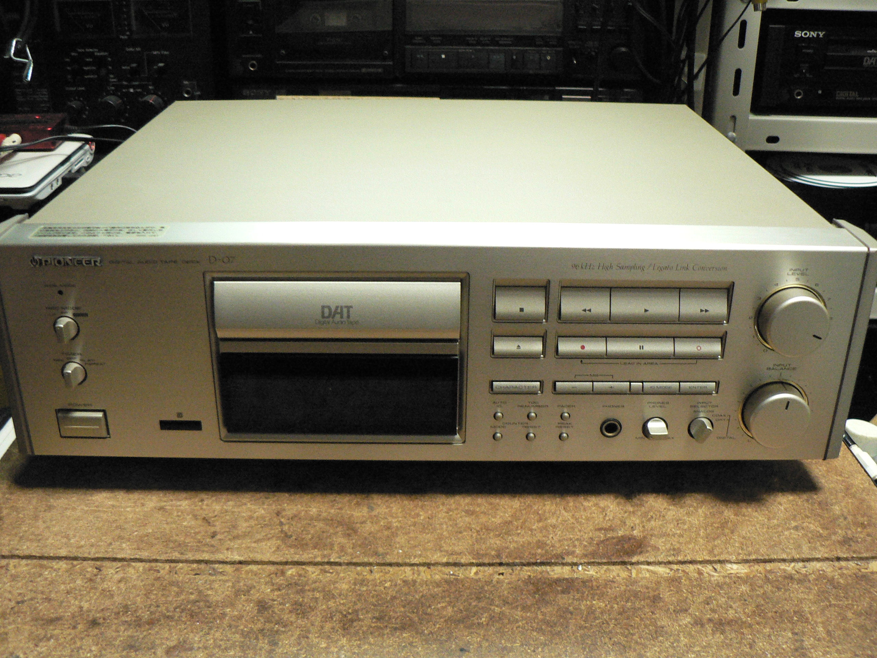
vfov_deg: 39.7
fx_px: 912
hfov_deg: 51.4
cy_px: 329
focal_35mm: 36
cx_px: 438
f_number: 2.8
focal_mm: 6
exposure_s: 1/25
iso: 400
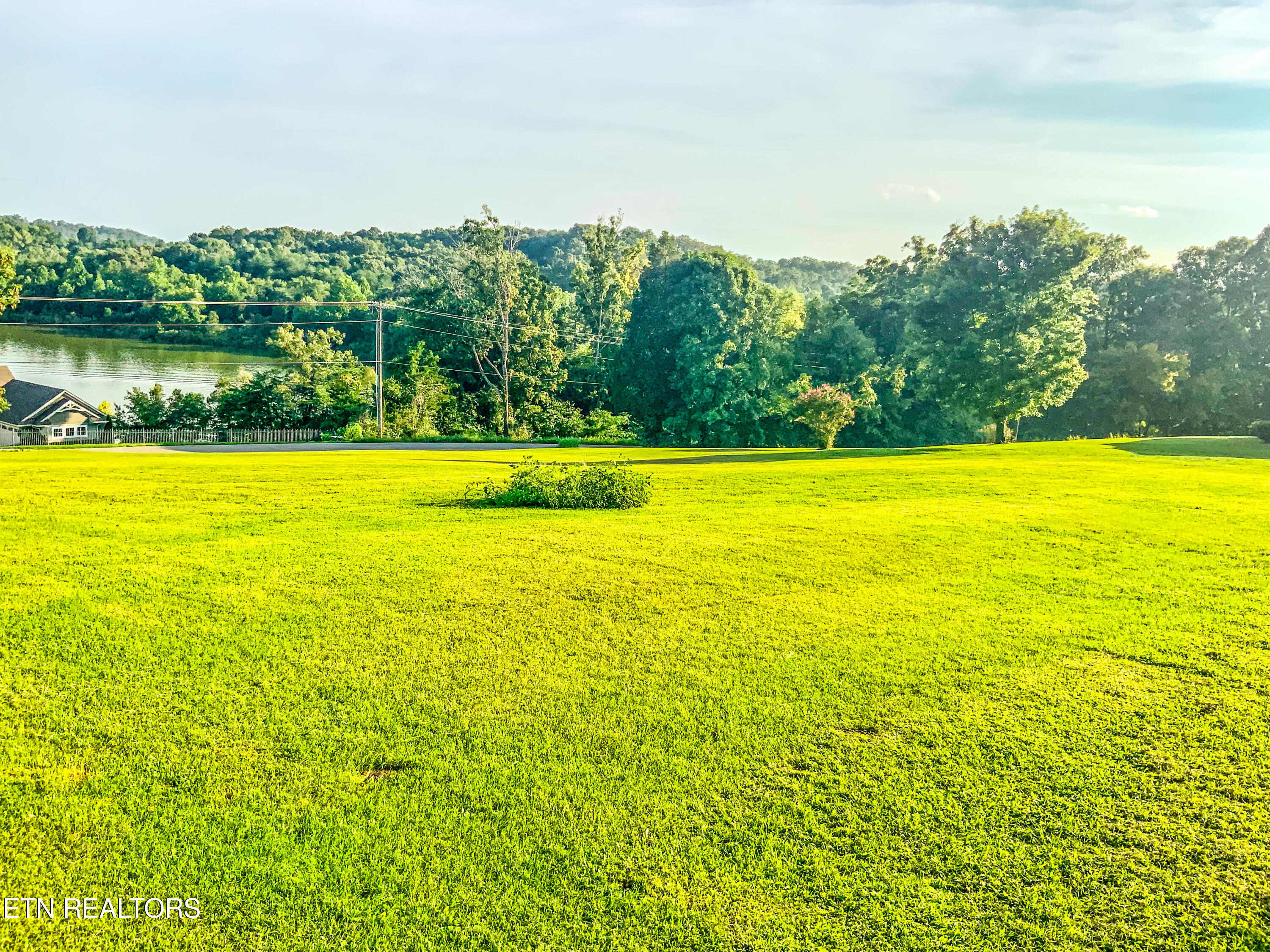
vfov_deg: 48.2
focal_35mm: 29
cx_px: 635
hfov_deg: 61.7
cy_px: 476
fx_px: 1064
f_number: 1.8
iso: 16
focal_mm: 3
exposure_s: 1/1626
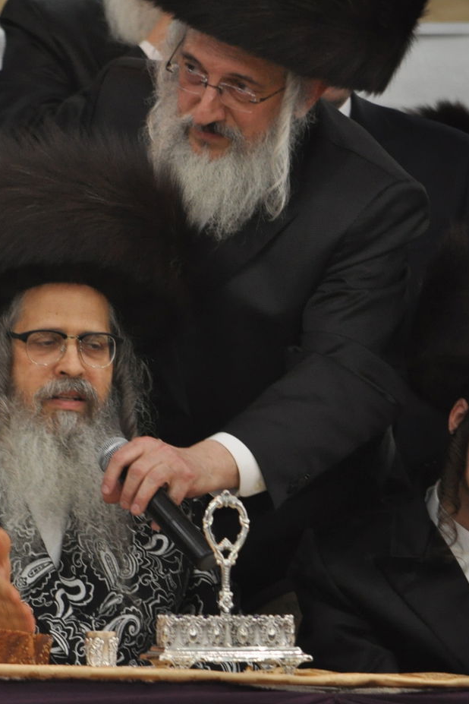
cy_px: 352
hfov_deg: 2.0
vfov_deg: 3.0
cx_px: 16
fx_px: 13268
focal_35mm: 679
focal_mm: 300
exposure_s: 1/60
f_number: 5.6
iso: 1000
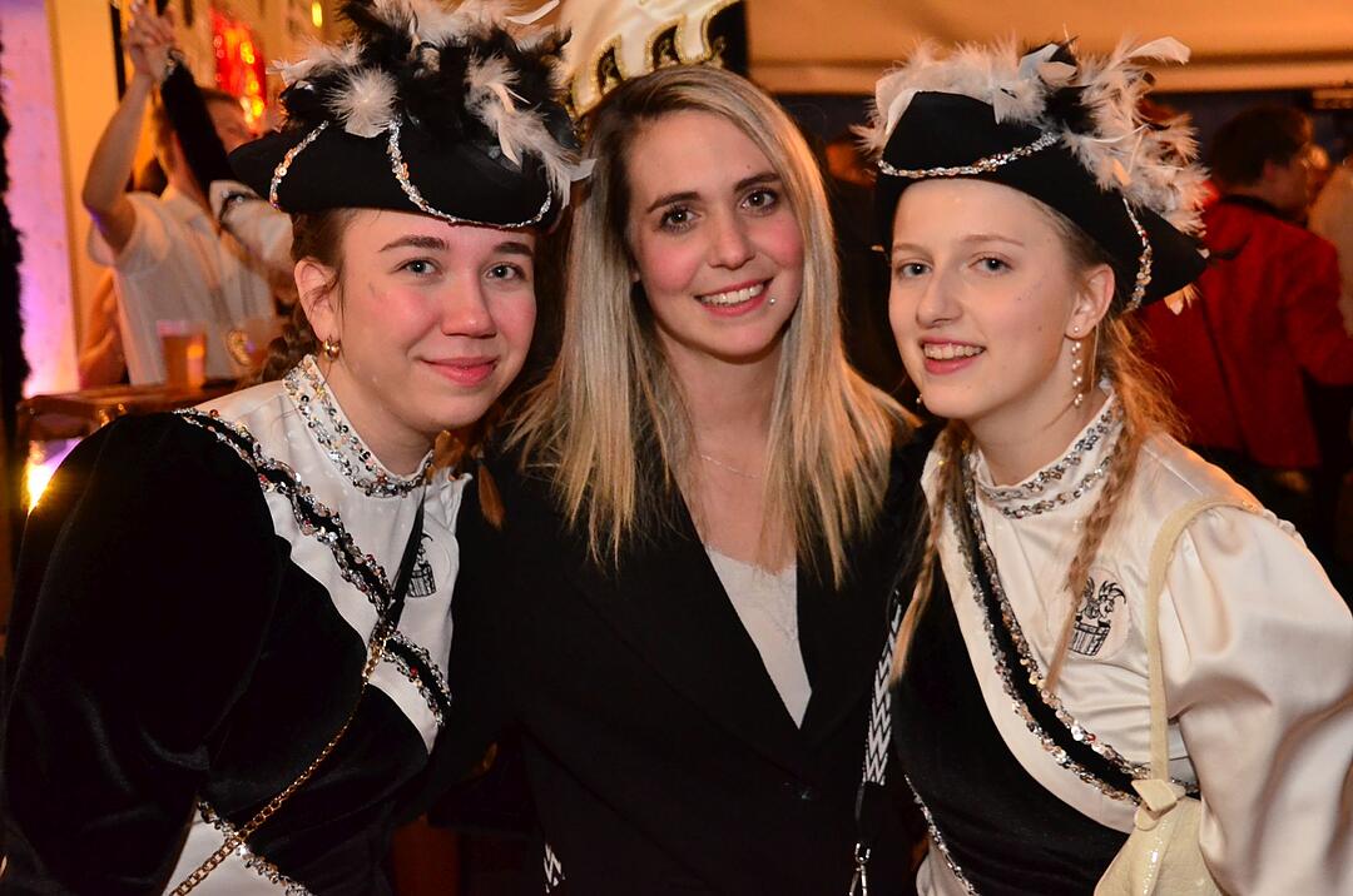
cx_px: 676
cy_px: 448
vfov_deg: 28.0
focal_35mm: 48
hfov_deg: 41.2
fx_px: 1801
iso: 3200
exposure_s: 1/20
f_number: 5.6
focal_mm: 32
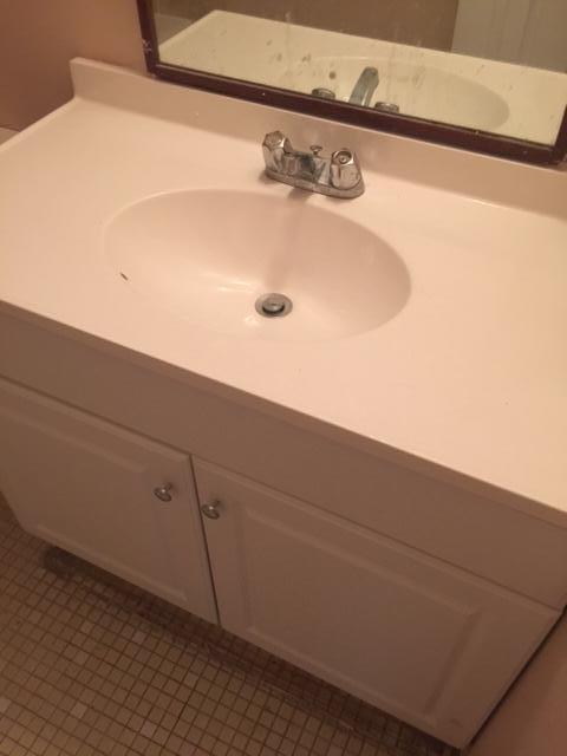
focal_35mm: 29
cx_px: 284
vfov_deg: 61.7
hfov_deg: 48.2
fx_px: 633
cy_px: 378
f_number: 2.2
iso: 125
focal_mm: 4.15
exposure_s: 1/15
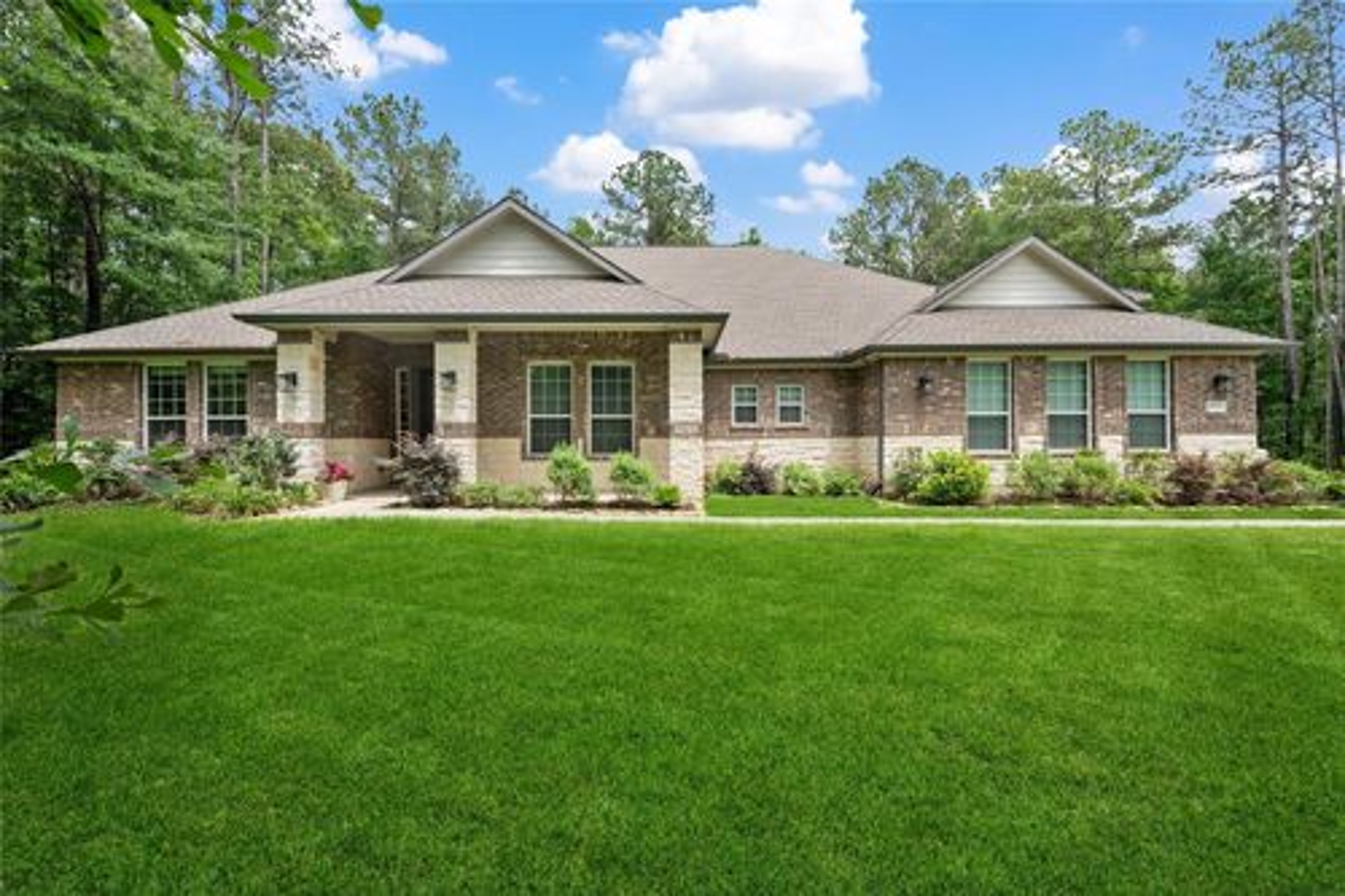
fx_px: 523
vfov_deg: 81.2
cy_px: 448
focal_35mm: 14
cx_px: 672
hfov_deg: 104.3
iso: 125
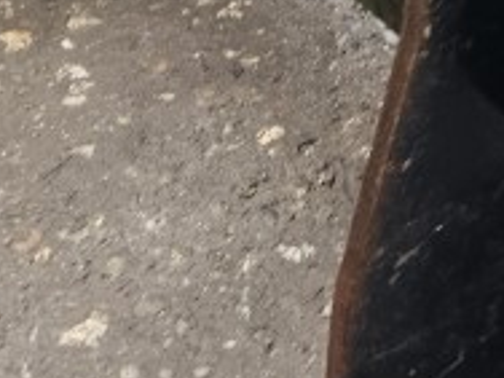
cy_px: -271
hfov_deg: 15.1
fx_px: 1820
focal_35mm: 125
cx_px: 643
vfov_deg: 11.2
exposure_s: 1/129
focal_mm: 5.4
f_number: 1.8
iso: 160
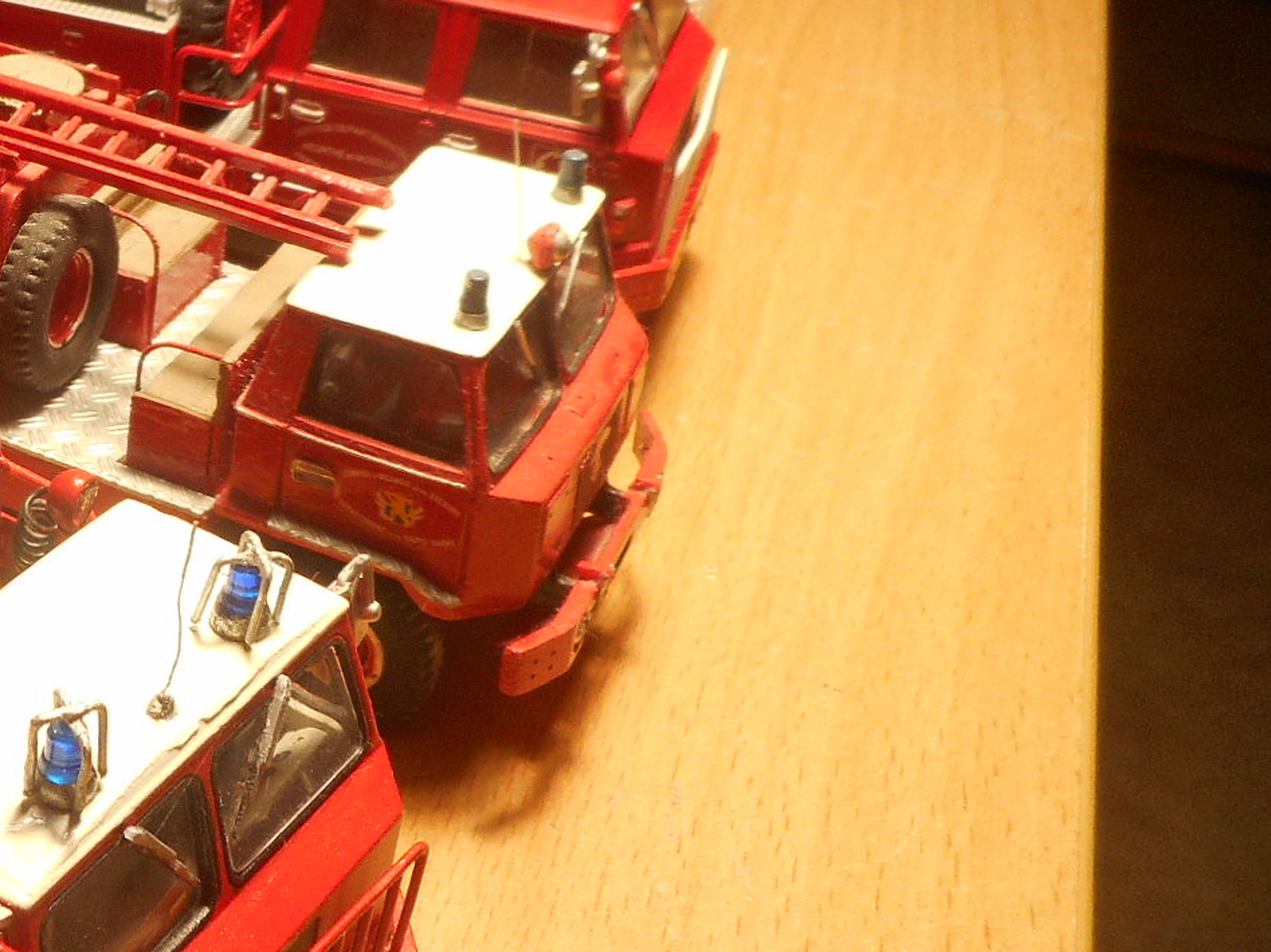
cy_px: 237
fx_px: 2203
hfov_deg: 29.2
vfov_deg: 24.1
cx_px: -115
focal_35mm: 60
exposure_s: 1/30
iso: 110
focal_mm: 4.5
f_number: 3.7
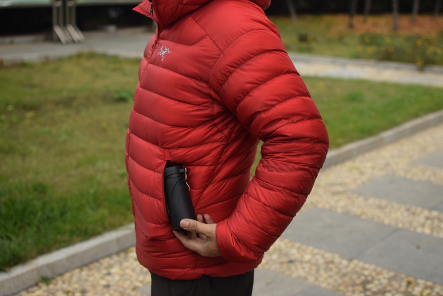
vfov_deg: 25.8
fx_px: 647
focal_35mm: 52
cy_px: 148
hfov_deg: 37.8
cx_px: 222
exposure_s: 1/250
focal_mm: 35
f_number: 2.5
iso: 100
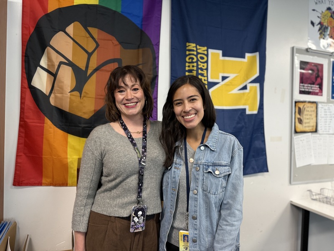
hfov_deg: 71.6
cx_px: 167
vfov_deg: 56.8
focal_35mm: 24
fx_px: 232
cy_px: 126
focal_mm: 6.76
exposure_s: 1/60
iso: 250
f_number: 1.78
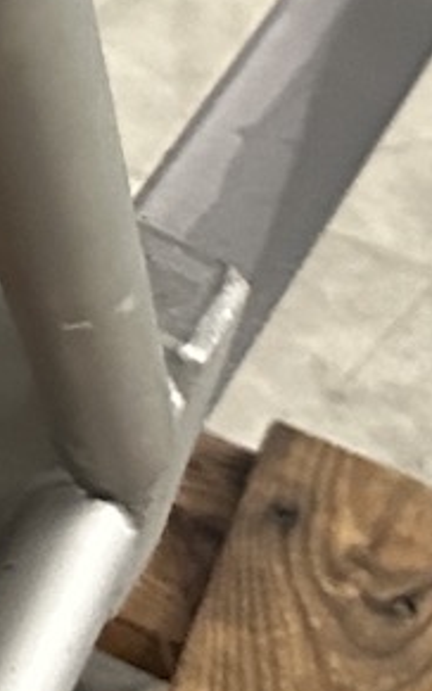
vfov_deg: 11.0
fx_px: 3295
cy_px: -646
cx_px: -1370
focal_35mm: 175
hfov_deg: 6.1
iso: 640
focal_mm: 6.86
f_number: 1.78
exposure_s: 1/33
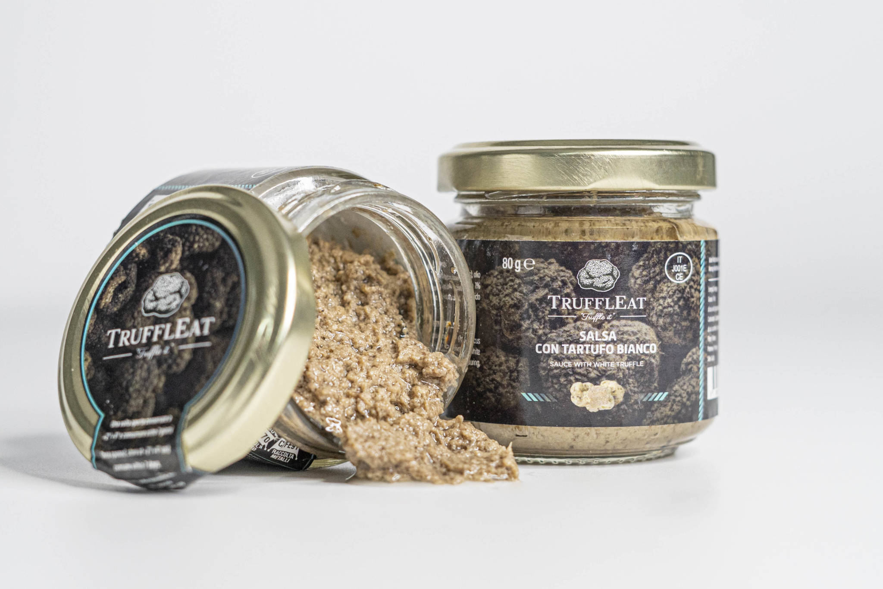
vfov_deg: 18.2
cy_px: 294
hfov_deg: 27.0
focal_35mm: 75
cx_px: 442
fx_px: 1839
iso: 1250
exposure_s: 1/125
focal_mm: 50
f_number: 4
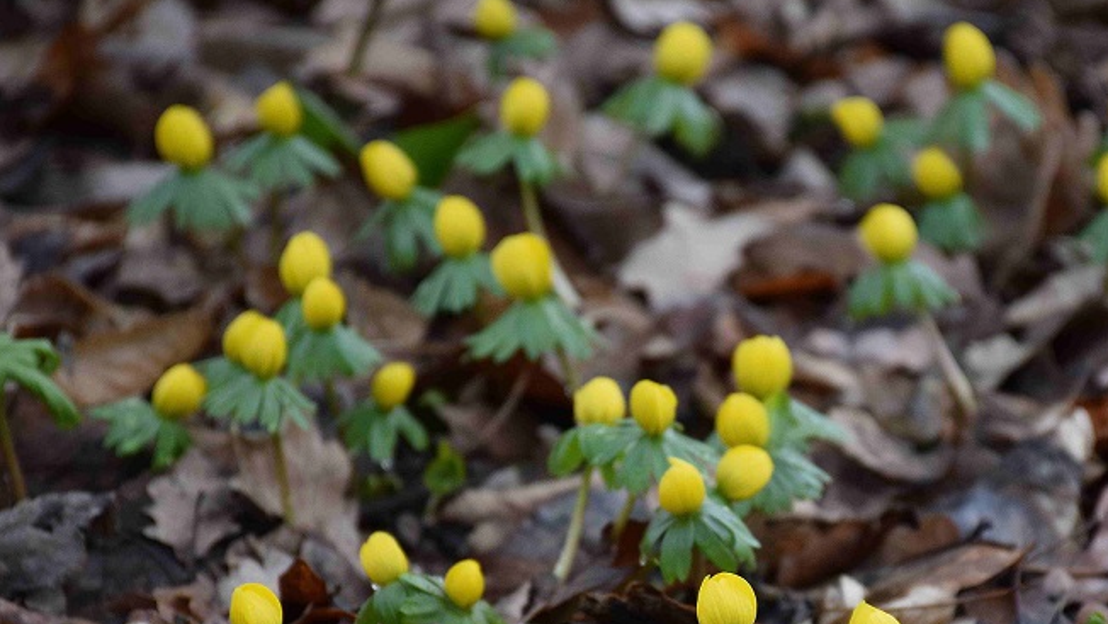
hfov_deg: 6.7
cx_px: 748
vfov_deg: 3.8
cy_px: 512
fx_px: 9521
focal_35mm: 324
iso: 640
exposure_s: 1/250
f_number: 5.6
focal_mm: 140
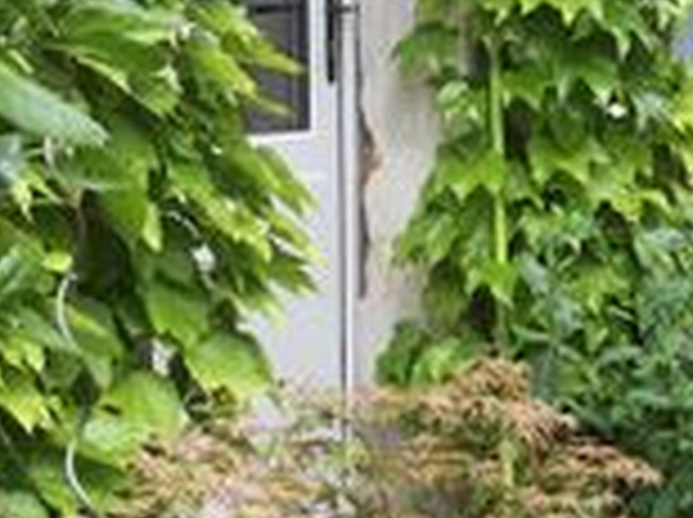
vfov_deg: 13.1
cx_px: 1030
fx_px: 2259
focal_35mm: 113
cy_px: 189
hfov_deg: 16.0
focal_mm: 4.15
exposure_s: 1/363
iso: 32
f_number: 2.2
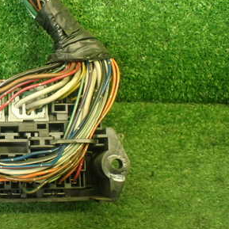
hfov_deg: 29.4
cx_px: 10
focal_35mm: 55
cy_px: 99
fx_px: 412
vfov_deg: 31.0
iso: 640
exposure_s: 1/125
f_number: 2.3
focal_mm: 5.4
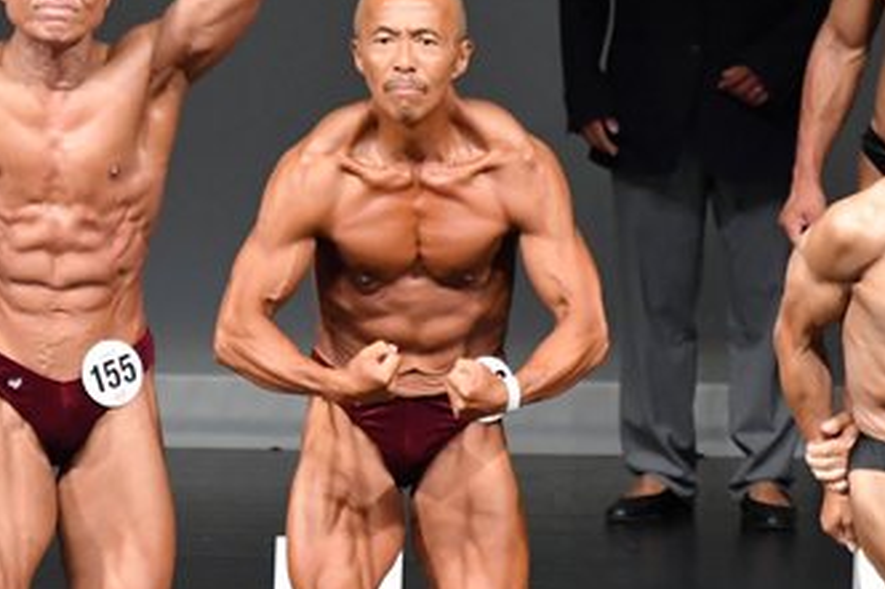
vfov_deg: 1.9
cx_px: 542
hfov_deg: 2.8
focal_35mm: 735
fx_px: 18059
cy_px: 498
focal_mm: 210
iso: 5000
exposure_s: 1/400
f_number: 5.6
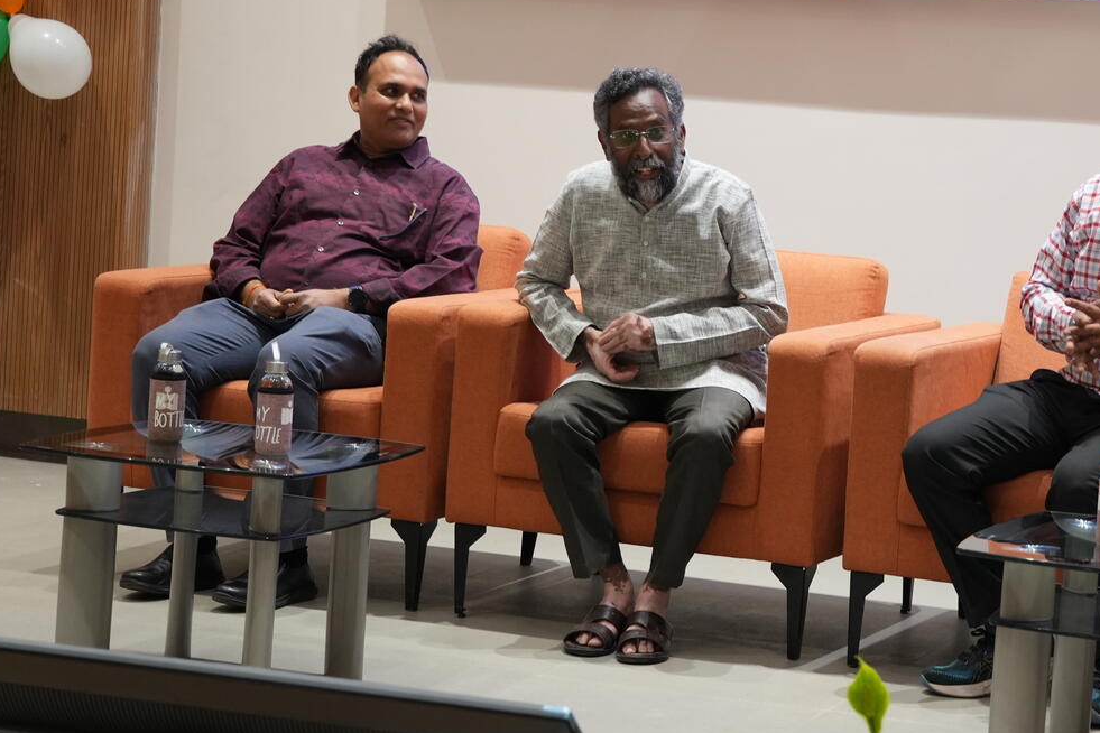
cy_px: 307
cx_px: 882
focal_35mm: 90
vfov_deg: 15.2
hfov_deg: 22.3
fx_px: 2750
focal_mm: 46
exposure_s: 1/160
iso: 1250
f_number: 4
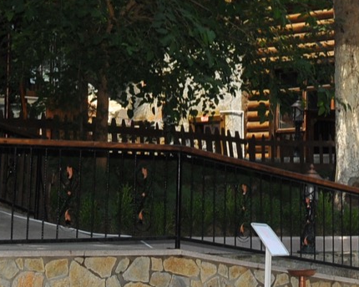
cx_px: 220
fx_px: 1126
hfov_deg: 18.1
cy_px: 69
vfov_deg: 14.5
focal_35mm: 106
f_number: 8
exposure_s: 1/250
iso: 400
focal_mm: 18
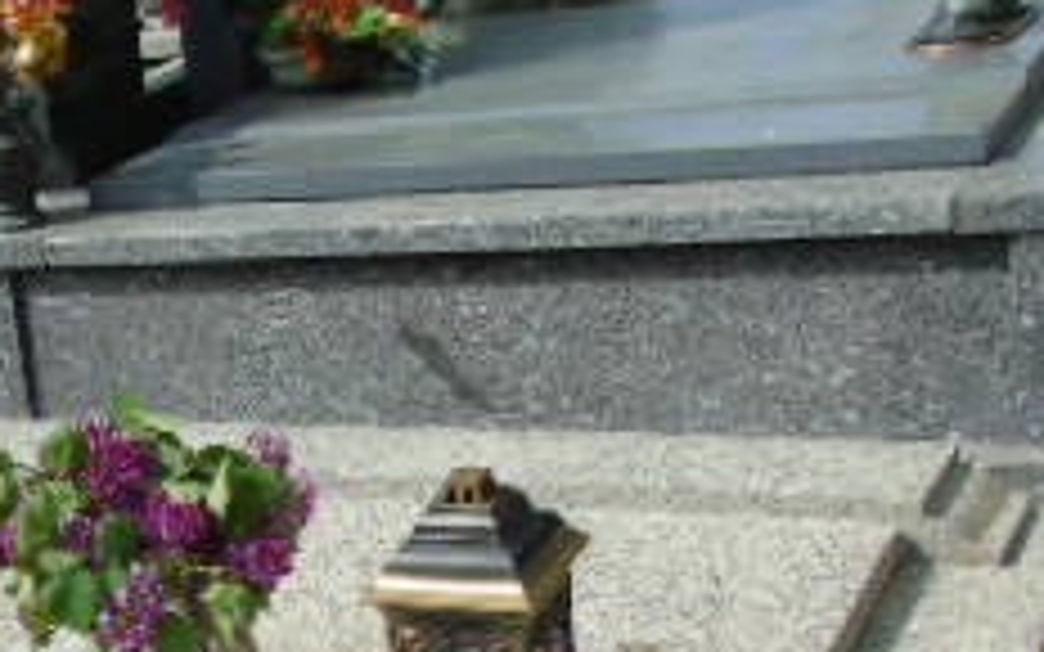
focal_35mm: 73
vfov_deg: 16.9
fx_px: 2077
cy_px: 827
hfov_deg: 25.4
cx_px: -198
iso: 80
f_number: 3.4
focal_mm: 4.4
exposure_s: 1/500
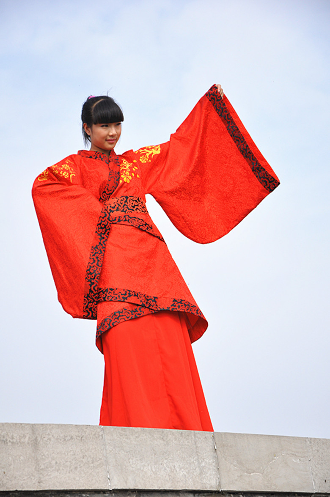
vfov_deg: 14.9
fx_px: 1903
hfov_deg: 9.9
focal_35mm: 138
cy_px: 248
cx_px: 165
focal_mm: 92
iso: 250
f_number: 6.3
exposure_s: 1/640
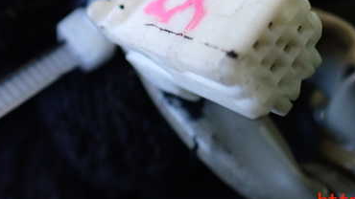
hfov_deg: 38.6
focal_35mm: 53
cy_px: -1
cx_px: 247
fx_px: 499
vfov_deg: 21.8
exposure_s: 1/125
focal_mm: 5.4
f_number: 2.3
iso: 500
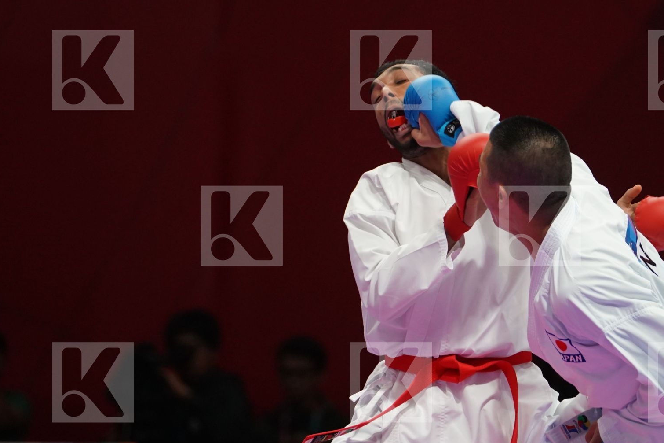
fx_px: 8113
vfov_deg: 3.1
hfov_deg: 4.7
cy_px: 226
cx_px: 391
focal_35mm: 440
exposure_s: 1/1000
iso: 2000
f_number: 4
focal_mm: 246
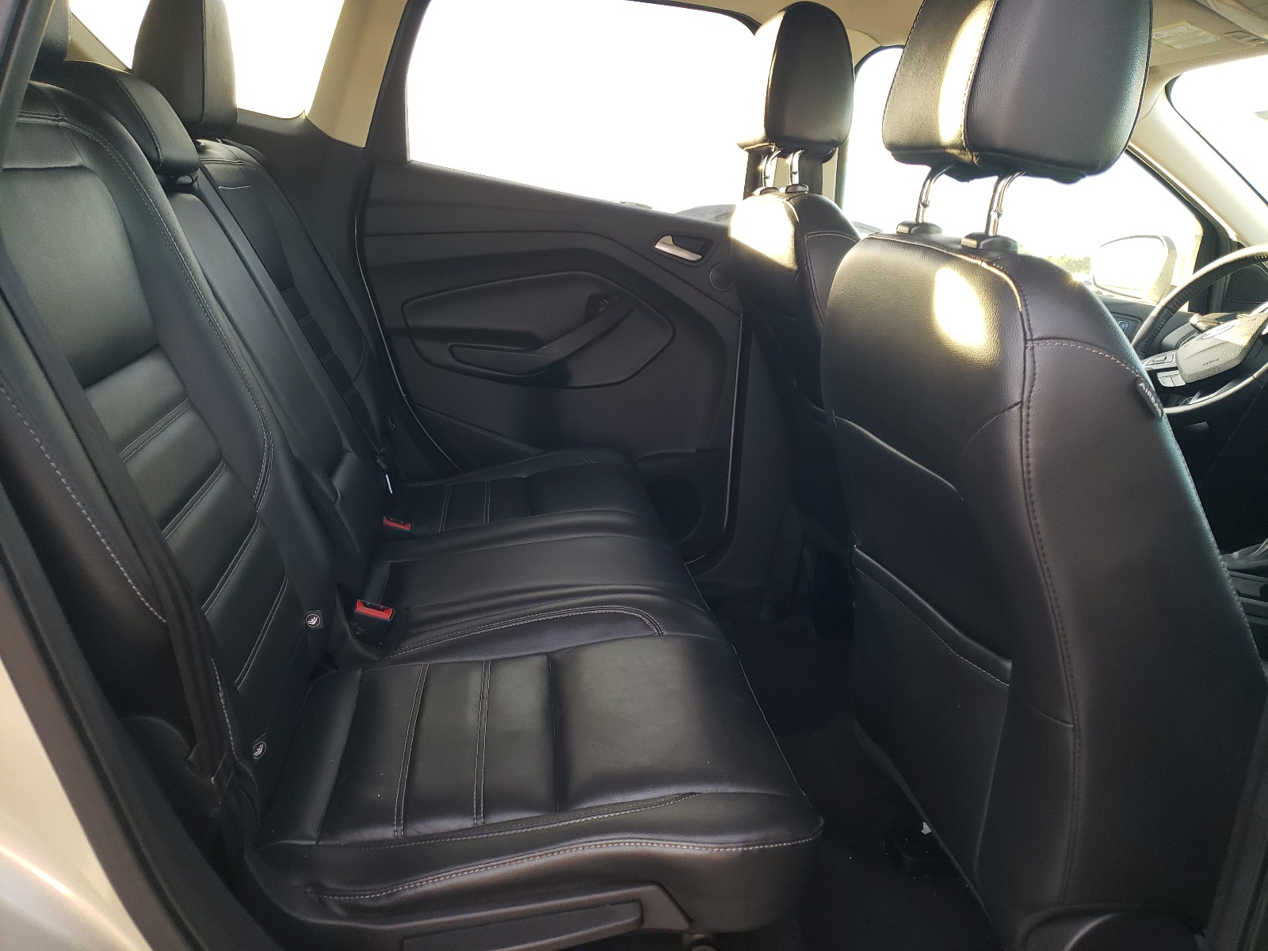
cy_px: 476
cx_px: 634
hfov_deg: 67.3
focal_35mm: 26
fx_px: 952
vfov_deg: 53.1
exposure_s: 1/120
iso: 88
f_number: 1.5
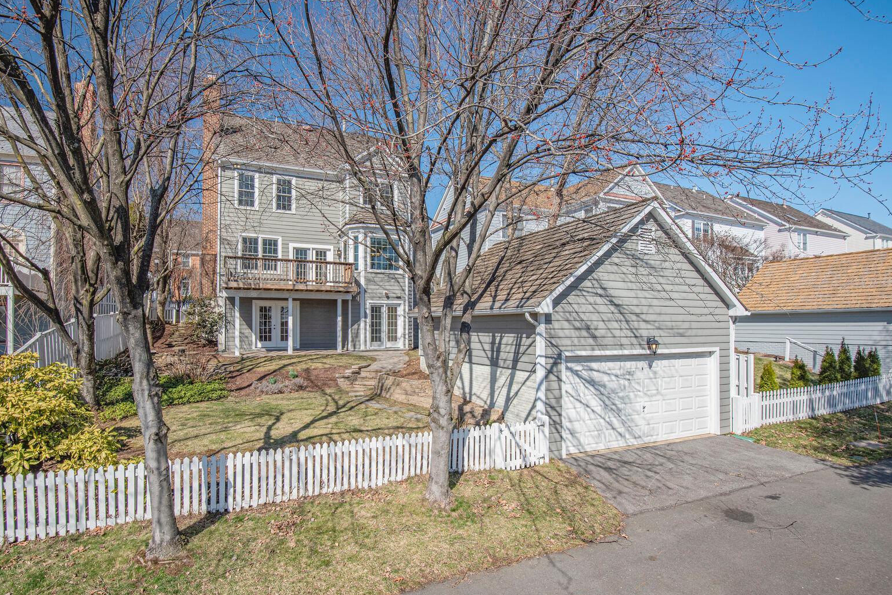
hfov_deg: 89.7
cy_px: 328
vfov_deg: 67.2
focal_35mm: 18
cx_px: 404
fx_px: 446
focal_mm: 16
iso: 400
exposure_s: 1/250
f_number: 8
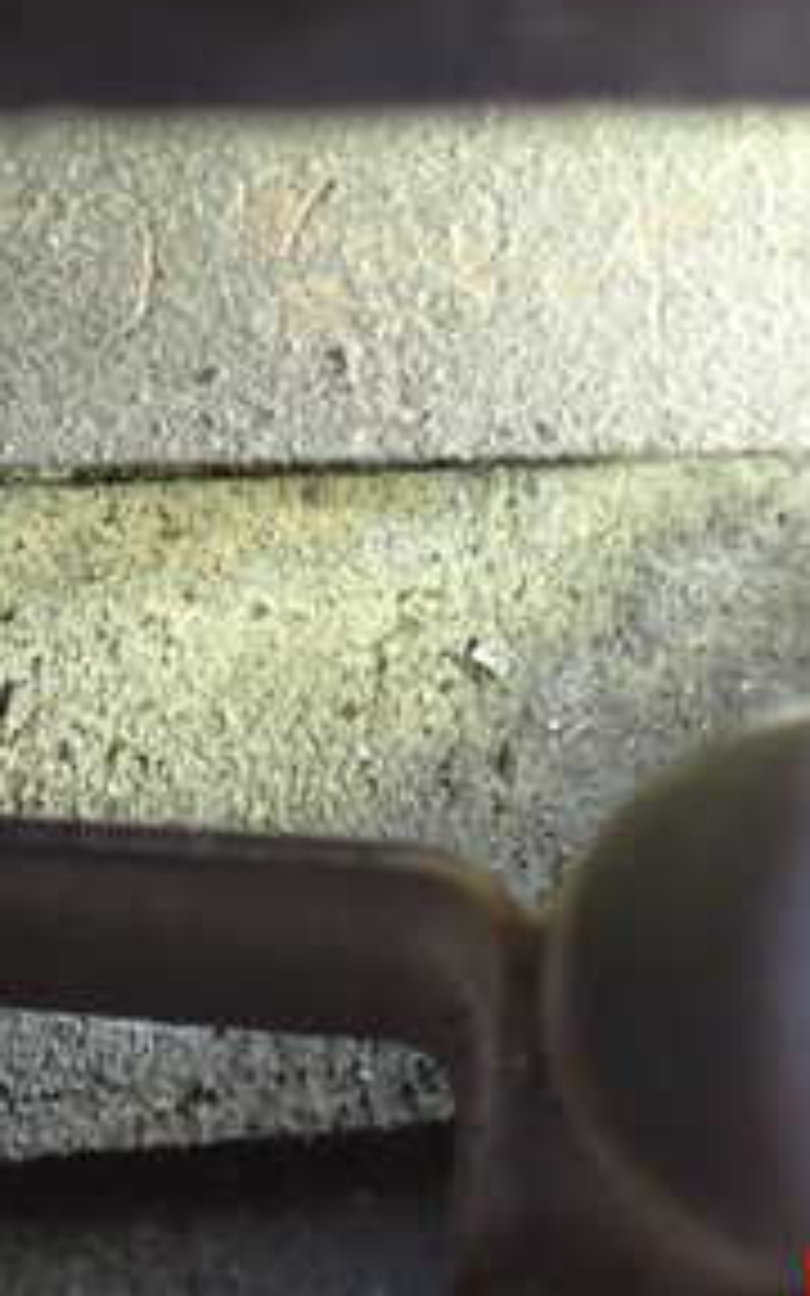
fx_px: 7806
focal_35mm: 221
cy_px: 338
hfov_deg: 5.9
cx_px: 472
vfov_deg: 9.5
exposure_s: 1/25
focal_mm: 18
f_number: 4.9
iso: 800
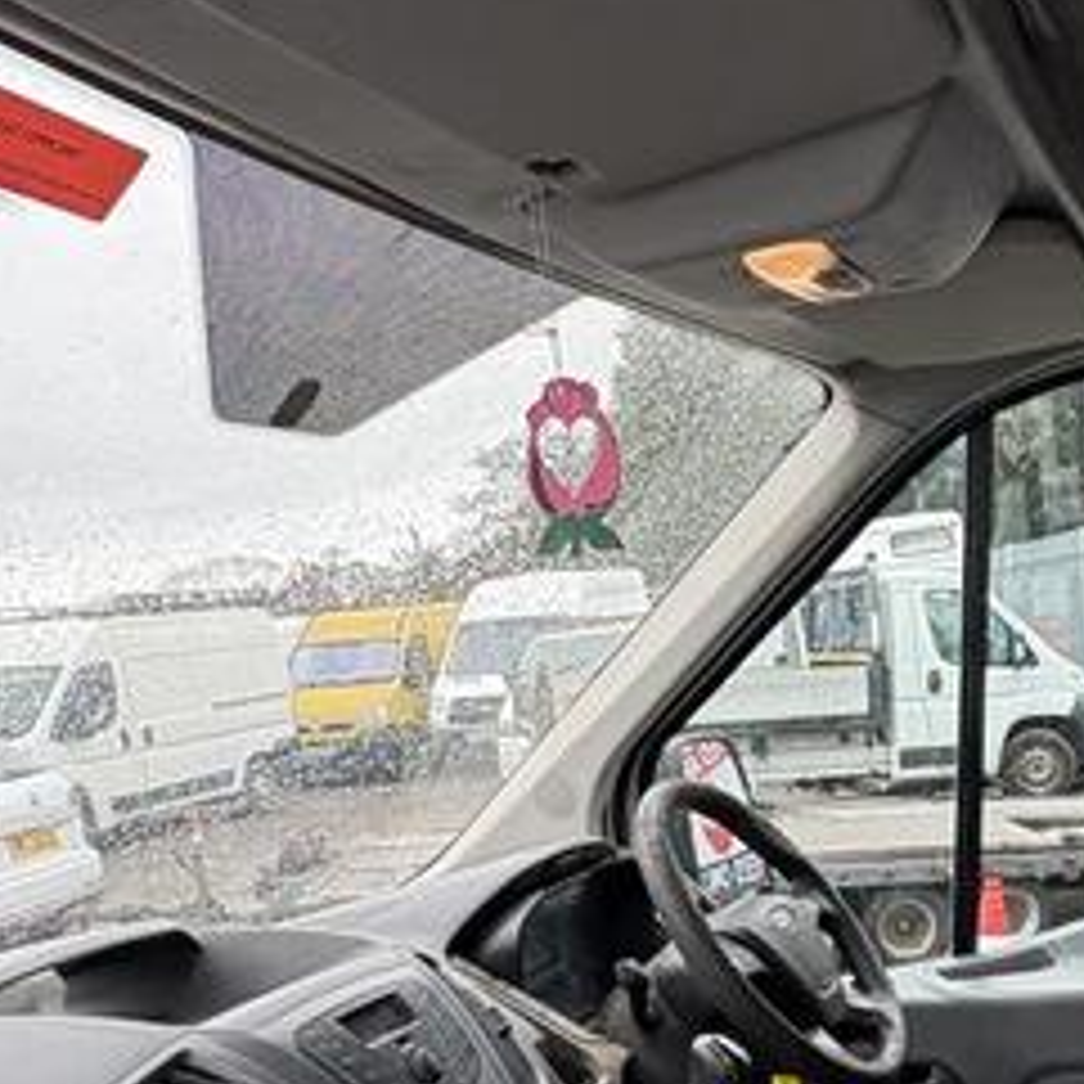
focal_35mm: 46
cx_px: 787
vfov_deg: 35.8
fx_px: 1630
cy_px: 832
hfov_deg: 36.1
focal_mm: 2.22
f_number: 2.2
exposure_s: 1/214
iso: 64
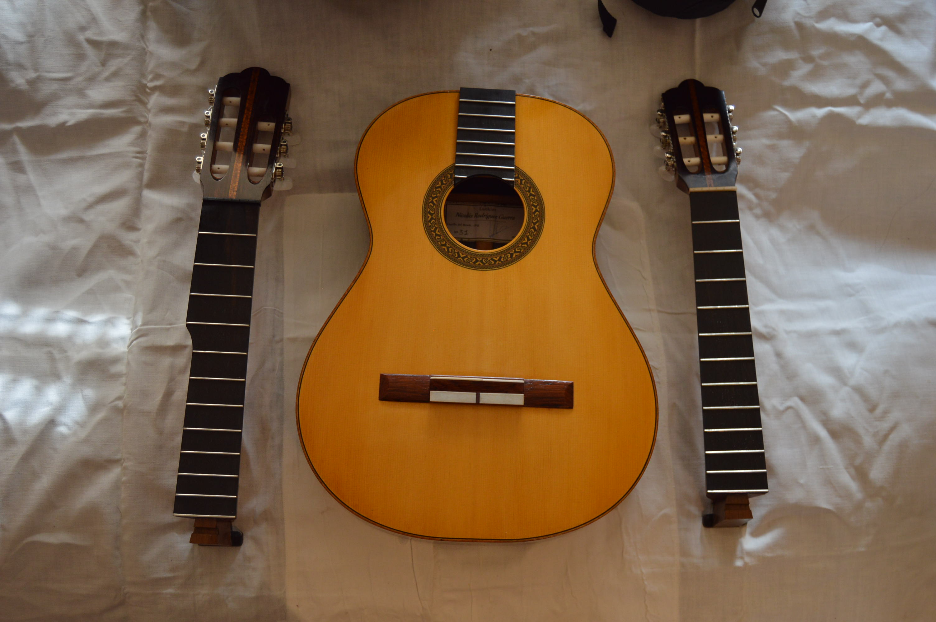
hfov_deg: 53.2
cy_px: 311
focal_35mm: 36
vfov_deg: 36.8
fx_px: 935
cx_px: 468
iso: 400
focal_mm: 24
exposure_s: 1/50
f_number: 4.5
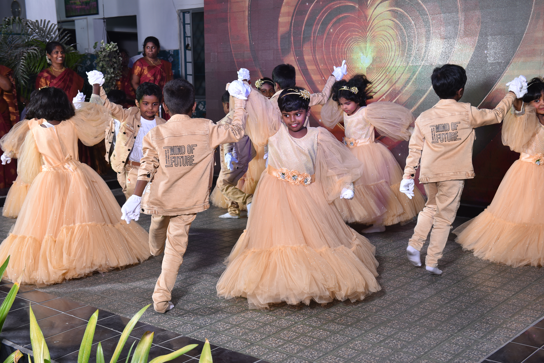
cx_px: 272
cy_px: 182
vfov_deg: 28.1
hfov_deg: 41.1
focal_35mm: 48
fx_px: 726
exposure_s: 1/125
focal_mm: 48
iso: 320
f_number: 5.6
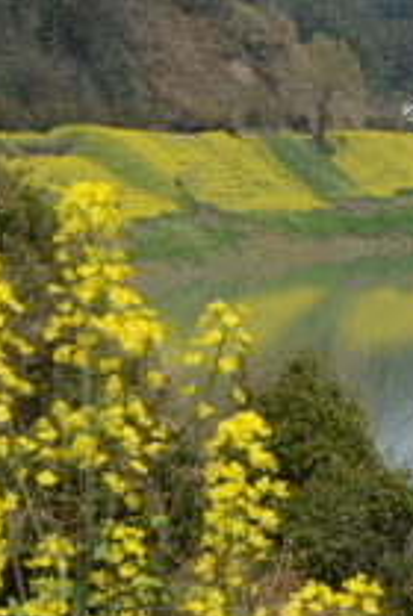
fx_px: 3516
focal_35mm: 205
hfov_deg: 6.6
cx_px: 738
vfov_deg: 10.0
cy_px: 195
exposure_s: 1/250
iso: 100
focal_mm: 28
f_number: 9
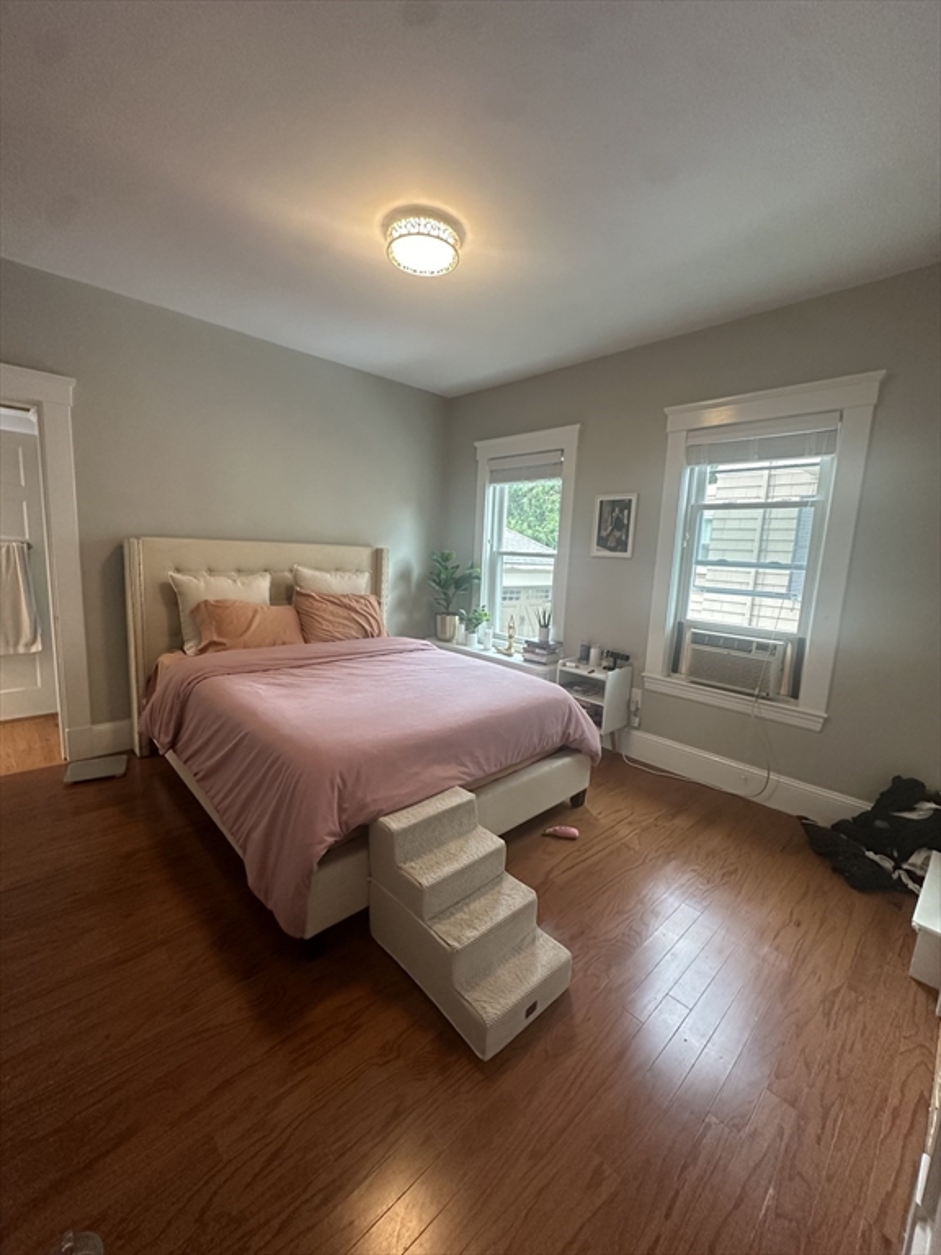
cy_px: 628
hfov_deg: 85.7
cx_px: 470
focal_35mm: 14
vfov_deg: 102.1
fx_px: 507
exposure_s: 1/120
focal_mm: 2.22
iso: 250
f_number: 2.2
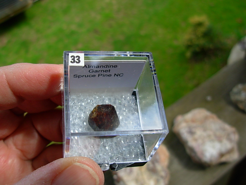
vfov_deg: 37.7
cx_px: 123
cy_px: 92
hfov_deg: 49.0
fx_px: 270
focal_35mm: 38
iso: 50
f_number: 2.9
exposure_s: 1/627
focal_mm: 6.3
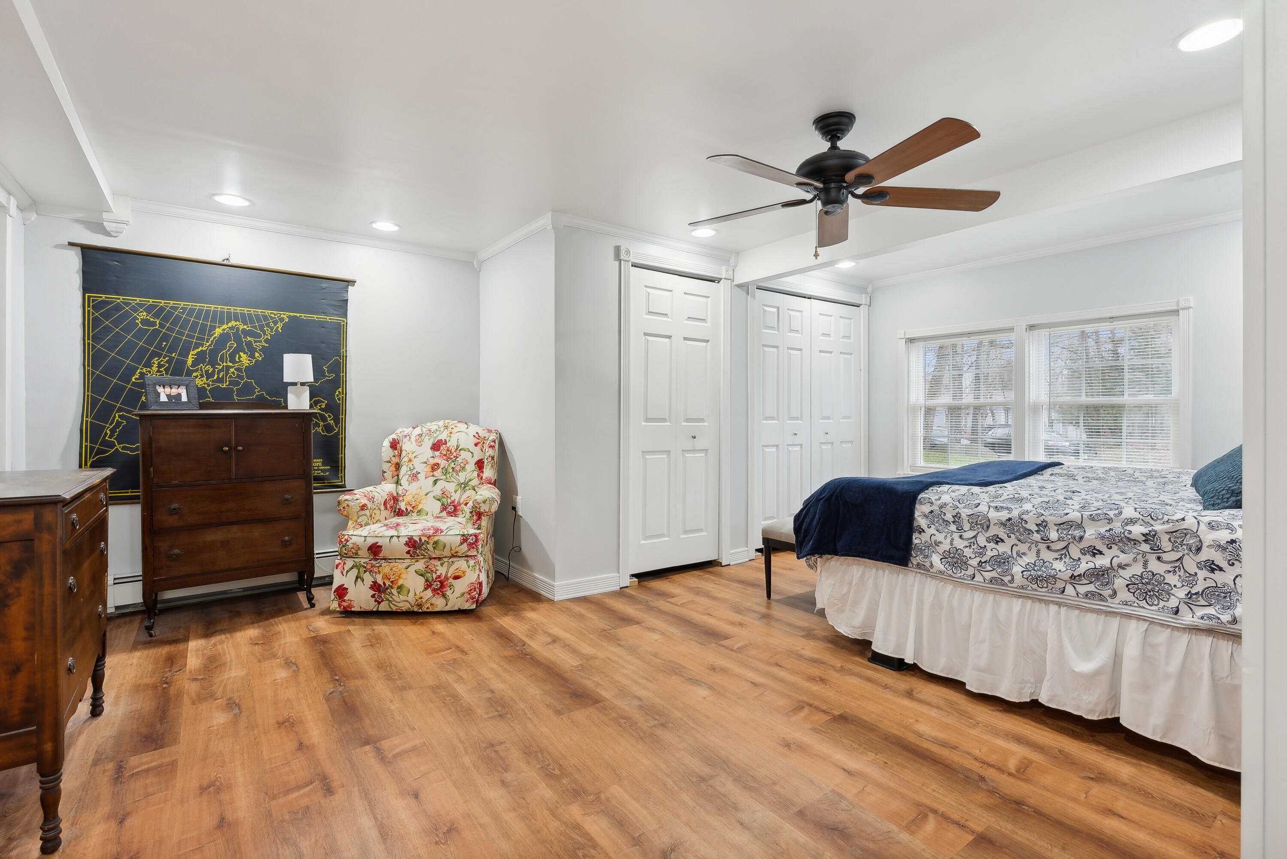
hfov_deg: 96.7
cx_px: 644
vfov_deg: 73.8
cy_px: 430
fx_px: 572
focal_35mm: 16
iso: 320
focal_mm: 16
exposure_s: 1/5
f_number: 7.1
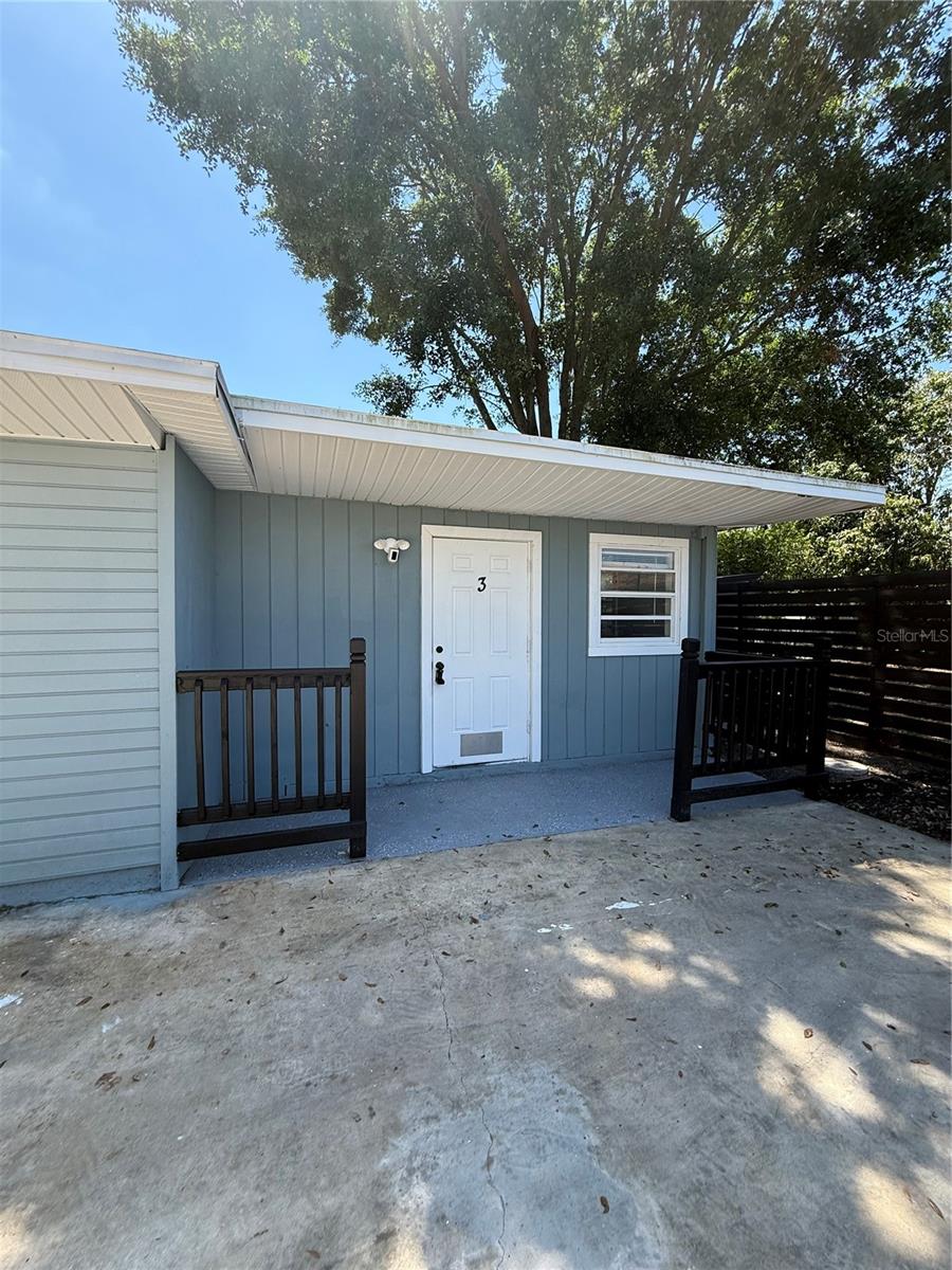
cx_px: 476
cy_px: 635
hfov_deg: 85.7
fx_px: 513
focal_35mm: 14
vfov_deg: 102.1
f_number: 2.2
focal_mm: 2.22
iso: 64
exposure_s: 1/799
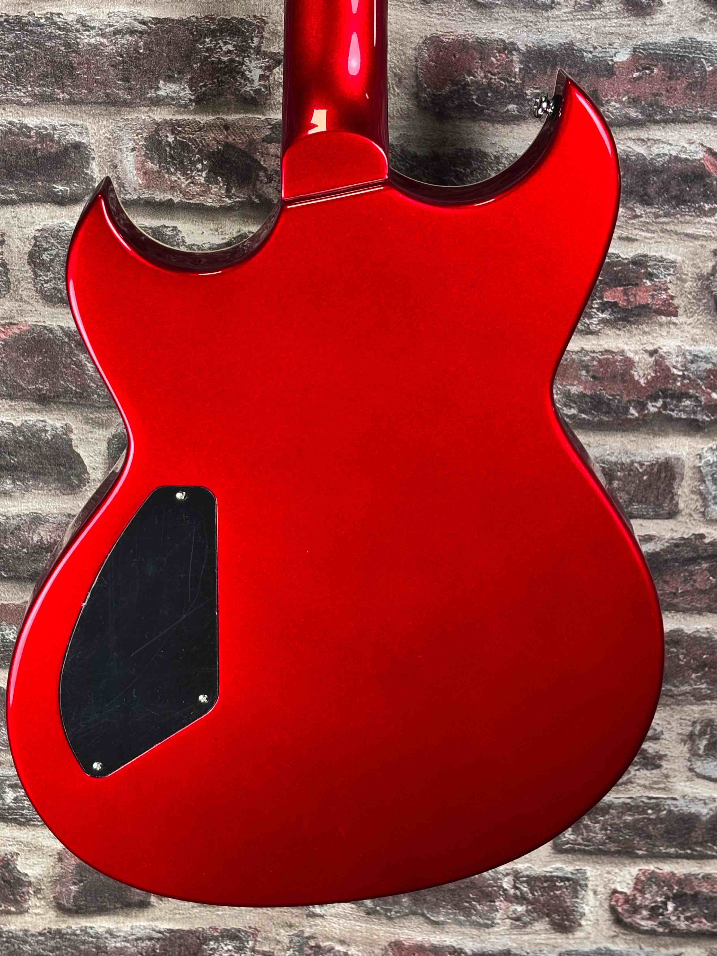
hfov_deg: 23.6
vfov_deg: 31.2
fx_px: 1712
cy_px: 457
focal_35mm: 62
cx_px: 323
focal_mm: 5.96
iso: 100
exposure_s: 1/60
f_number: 1.6
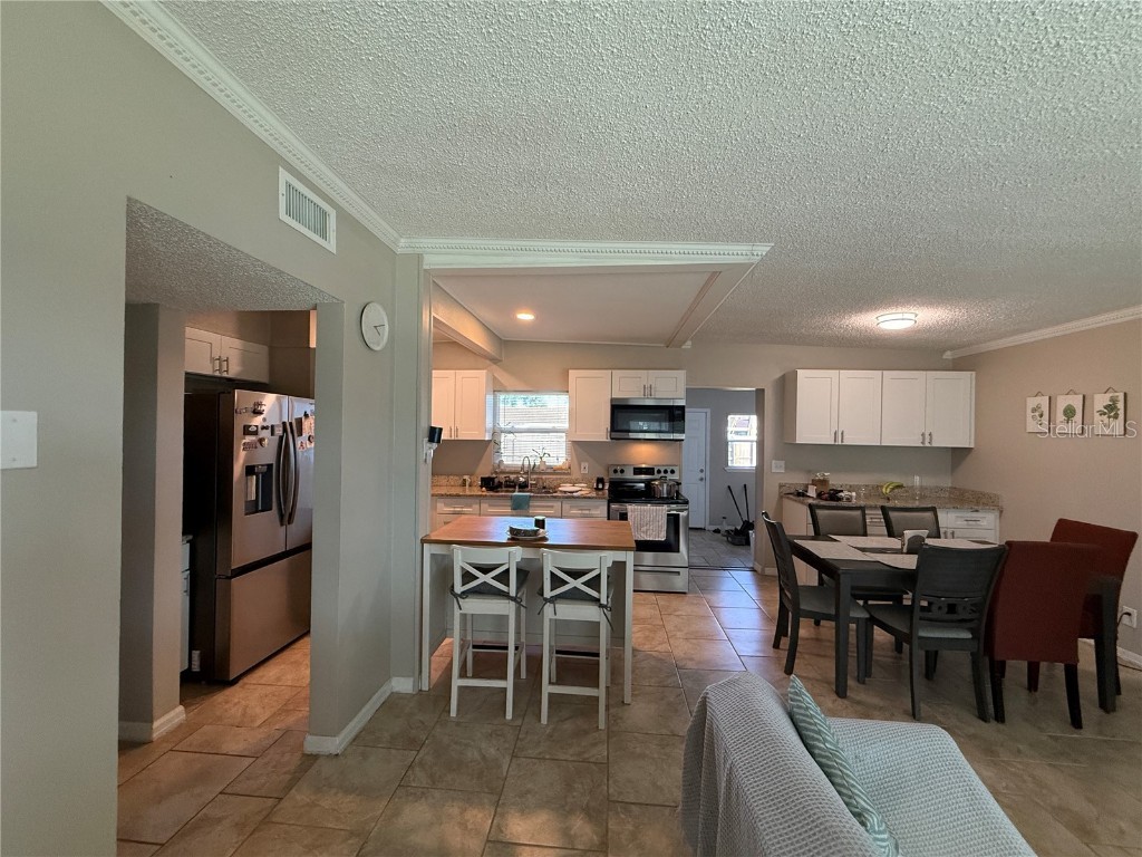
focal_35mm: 14
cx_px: 571
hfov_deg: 102.1
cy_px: 428
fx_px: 462
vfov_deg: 85.7
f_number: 2.2
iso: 320
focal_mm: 2.22
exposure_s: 1/120
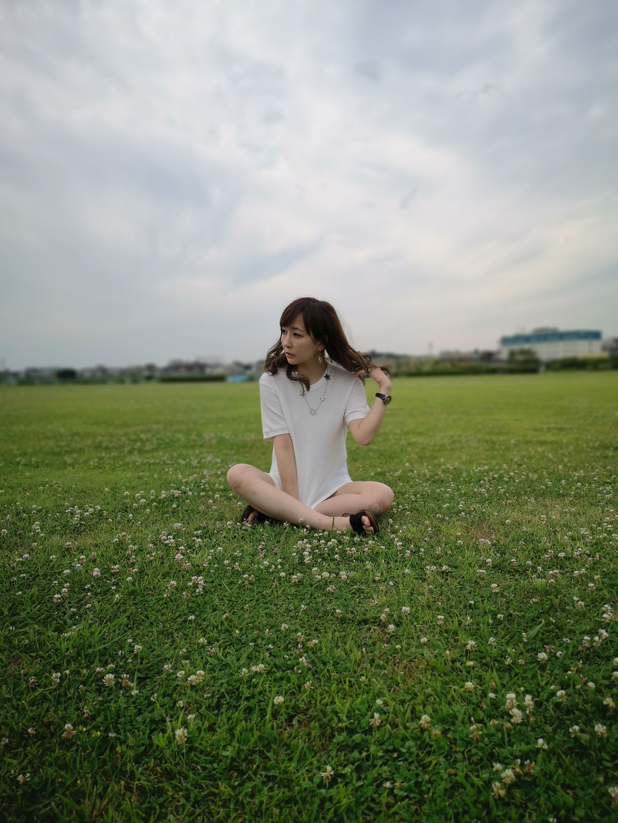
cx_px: 309
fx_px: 643
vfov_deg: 65.3
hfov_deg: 51.4
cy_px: 412
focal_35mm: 27
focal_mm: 3.95
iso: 50
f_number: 1.8
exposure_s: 1/1477
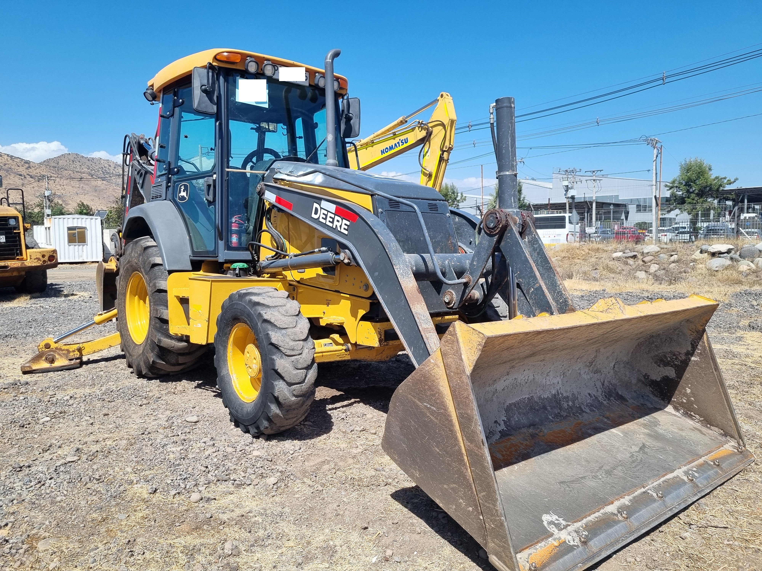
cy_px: 286
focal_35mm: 26
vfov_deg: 53.1
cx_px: 381
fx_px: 572
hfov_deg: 67.3
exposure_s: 1/2312
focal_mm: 5.4
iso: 50
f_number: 1.8
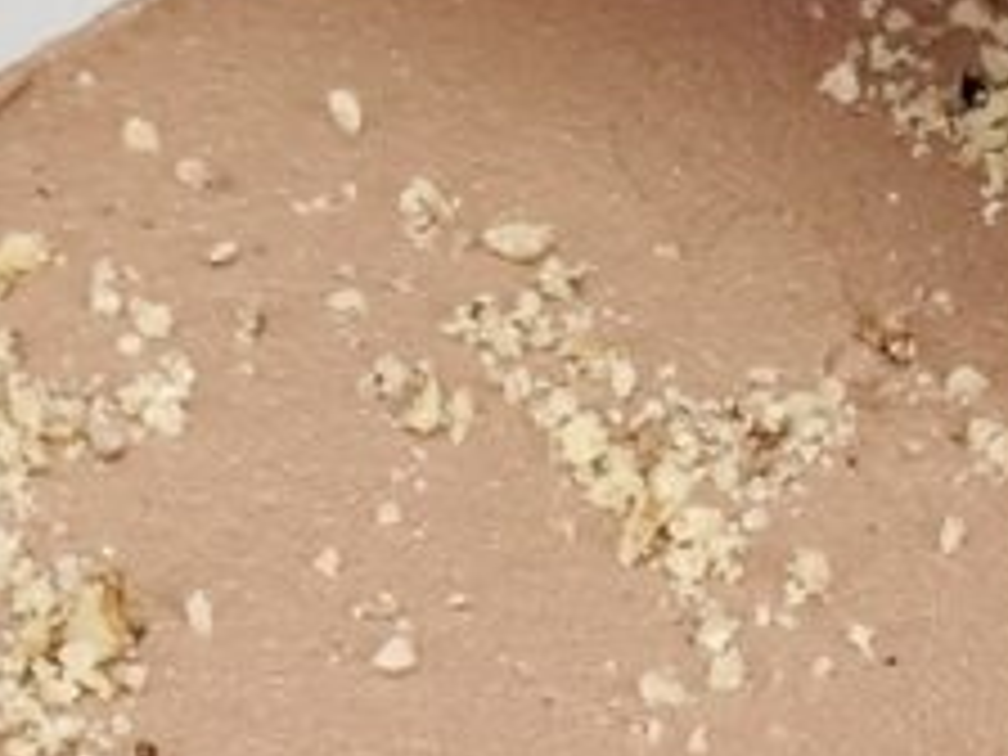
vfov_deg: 4.0
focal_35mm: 372
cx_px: 850
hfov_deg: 5.3
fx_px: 10832
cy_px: 763
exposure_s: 1/60
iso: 413
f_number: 1.75
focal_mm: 5.25
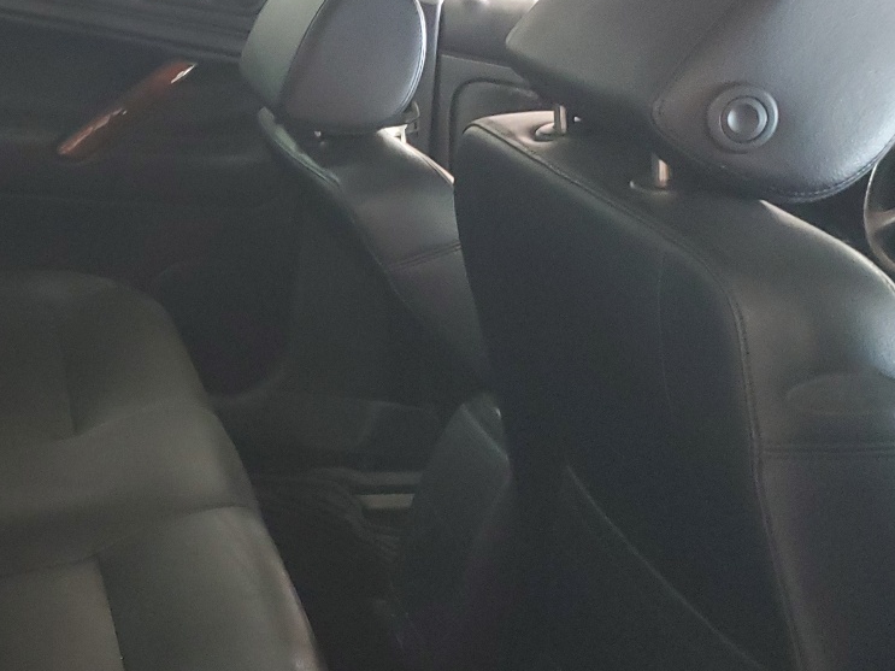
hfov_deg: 33.1
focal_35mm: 56
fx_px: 1448
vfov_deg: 26.1
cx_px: 145
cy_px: 361
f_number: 1.5
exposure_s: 1/30
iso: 345
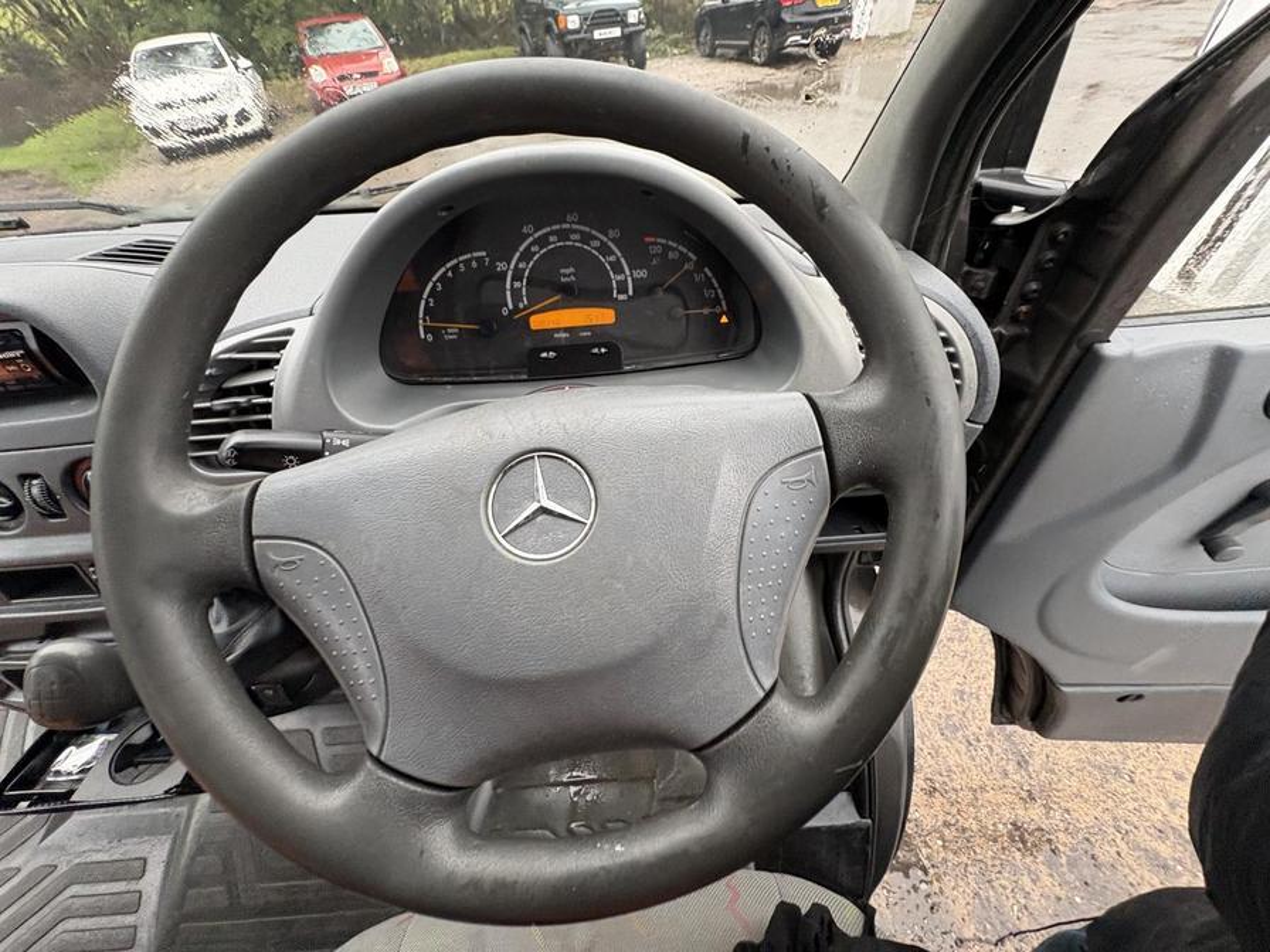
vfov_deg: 85.7
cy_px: 476
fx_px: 514
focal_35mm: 14
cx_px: 635
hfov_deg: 102.1
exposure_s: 1/60
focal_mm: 2.22
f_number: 2.2
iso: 250
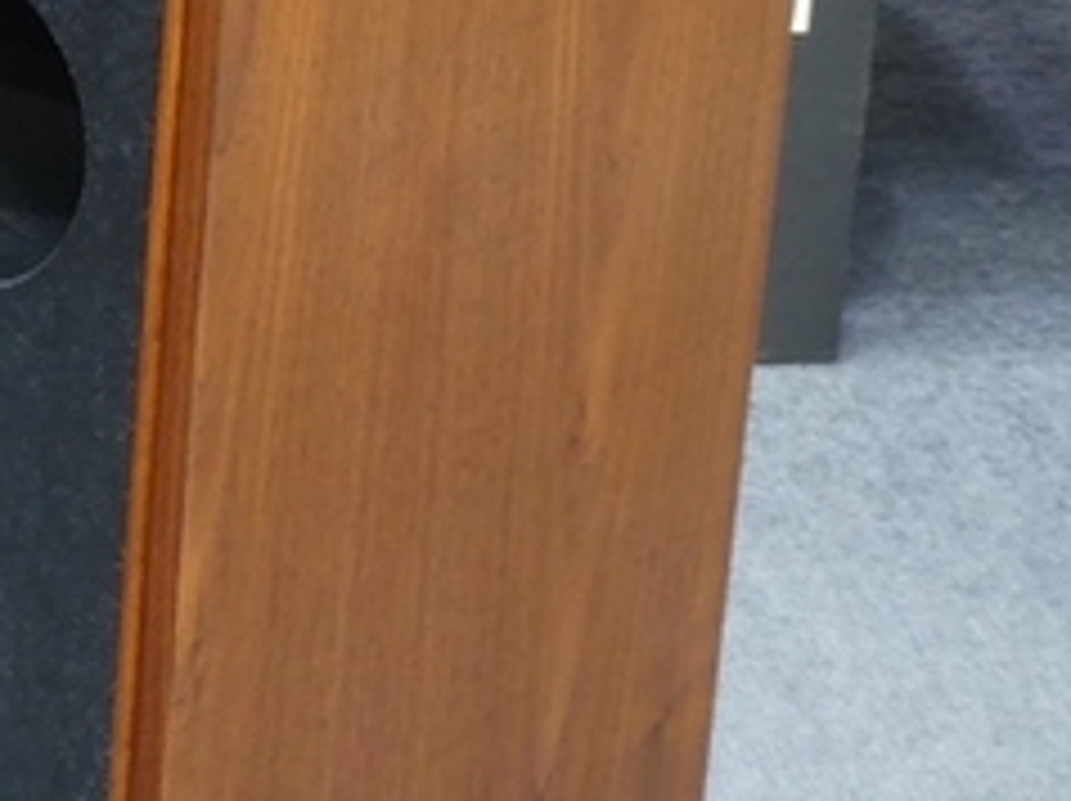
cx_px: -914
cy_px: 382
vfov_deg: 6.8
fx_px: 6738
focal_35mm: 218
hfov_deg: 8.7
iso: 200
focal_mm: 9.6
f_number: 4.1
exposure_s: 1/2
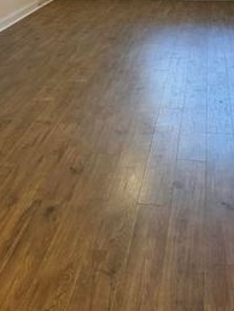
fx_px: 558
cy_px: -5
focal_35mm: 62
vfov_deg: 29.0
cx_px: 93
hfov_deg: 23.6
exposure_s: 1/60
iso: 160
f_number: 1.78
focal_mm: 6.76
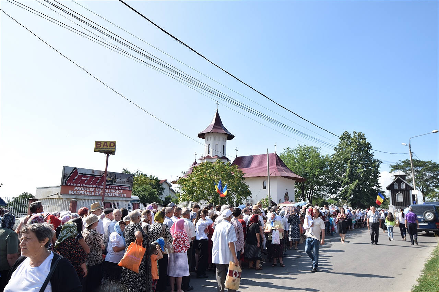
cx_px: 220
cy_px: 146
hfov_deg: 70.4
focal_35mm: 26
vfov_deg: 50.4
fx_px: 311
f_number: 9
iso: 100
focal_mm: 17
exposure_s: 1/100
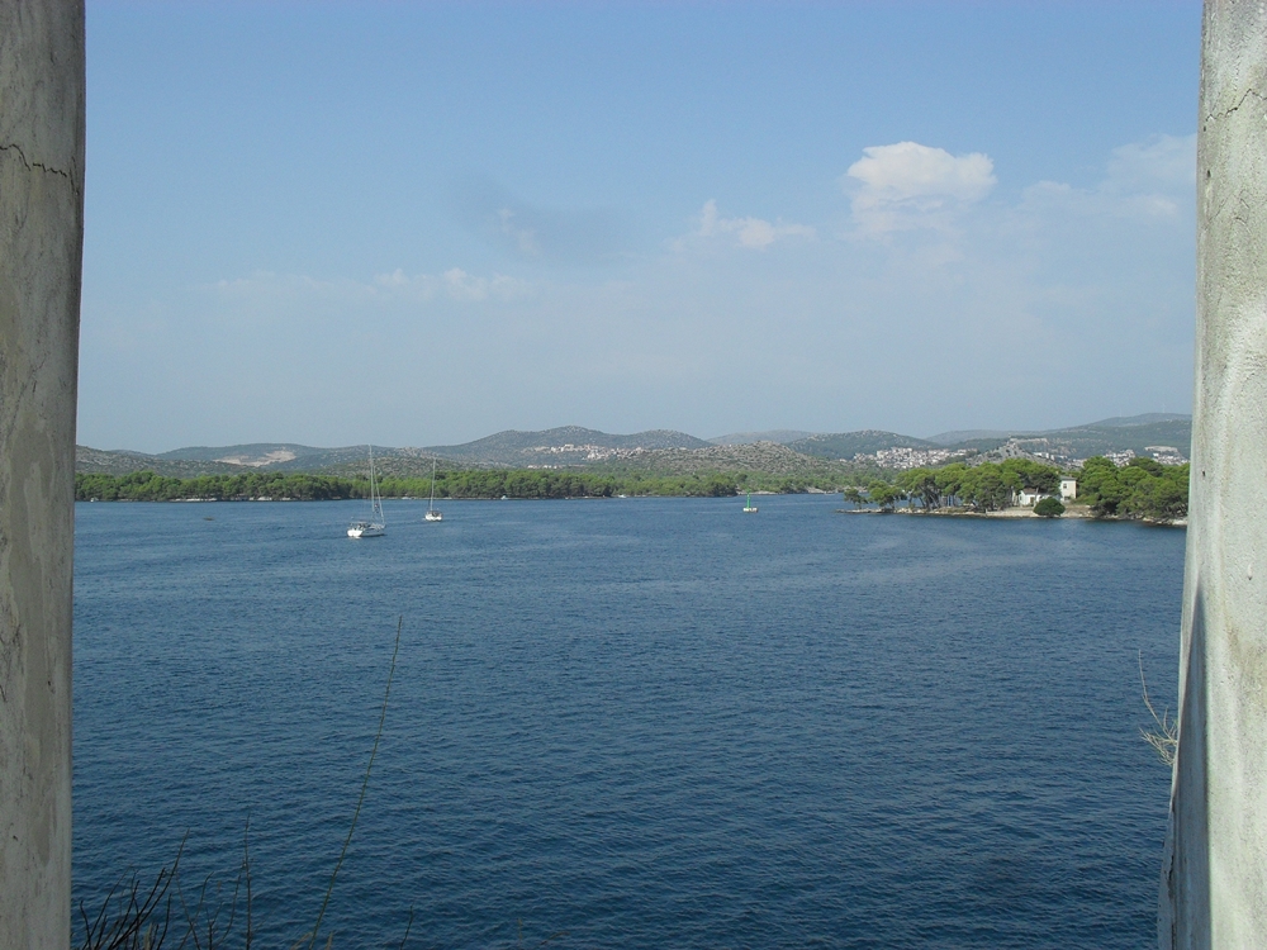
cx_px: 634
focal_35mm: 35
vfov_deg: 40.7
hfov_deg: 52.6
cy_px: 475
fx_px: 1281
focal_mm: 6.3
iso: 100
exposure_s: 1/350
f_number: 8.4
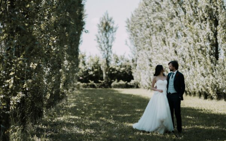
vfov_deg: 15.2
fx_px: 530
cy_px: 70
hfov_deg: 24.1
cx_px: 113
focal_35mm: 86
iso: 200
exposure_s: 1/8500
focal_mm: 56
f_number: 1.2
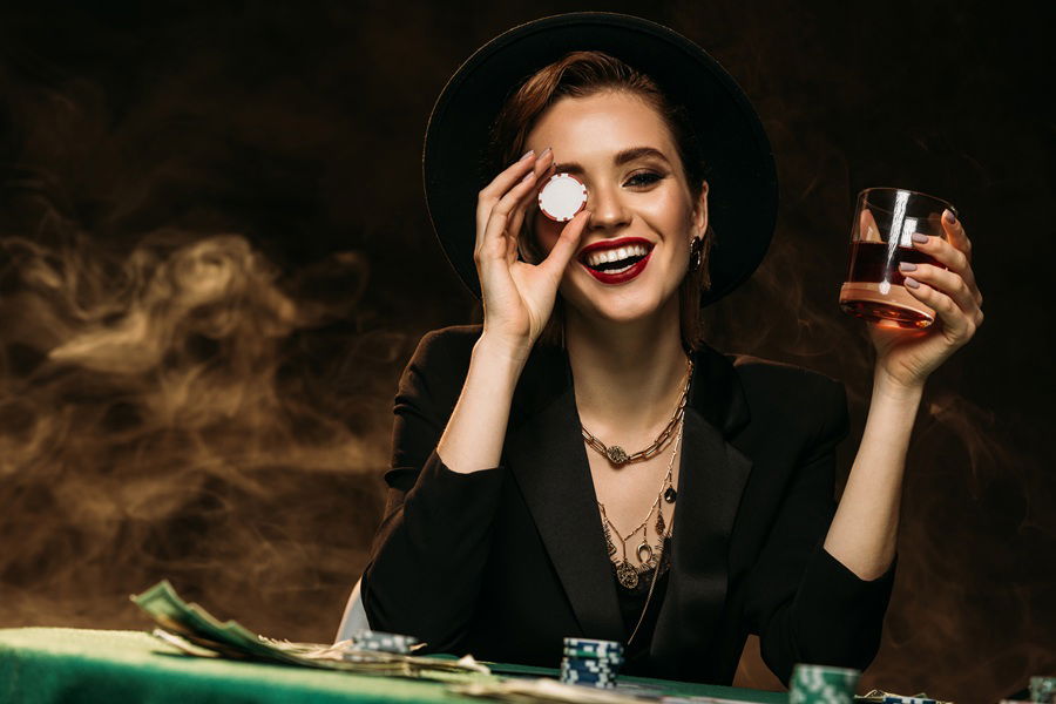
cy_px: 352
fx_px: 3578
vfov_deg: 11.2
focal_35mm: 122
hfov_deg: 16.8
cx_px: 528
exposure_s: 1/200
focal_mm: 122
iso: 125
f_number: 6.3
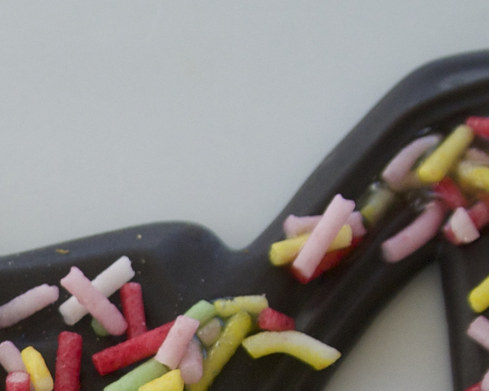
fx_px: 3720
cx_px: -202
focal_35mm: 257
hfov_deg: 7.4
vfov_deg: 5.9
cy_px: 656
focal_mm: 23.6
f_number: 5
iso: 200
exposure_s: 1/100
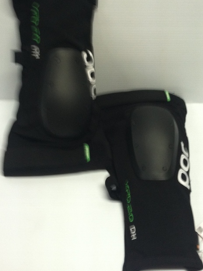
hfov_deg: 32.1
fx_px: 353
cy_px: 109
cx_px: 103
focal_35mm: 45
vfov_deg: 41.9
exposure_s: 1/17
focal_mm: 3.85
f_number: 2.8
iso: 160
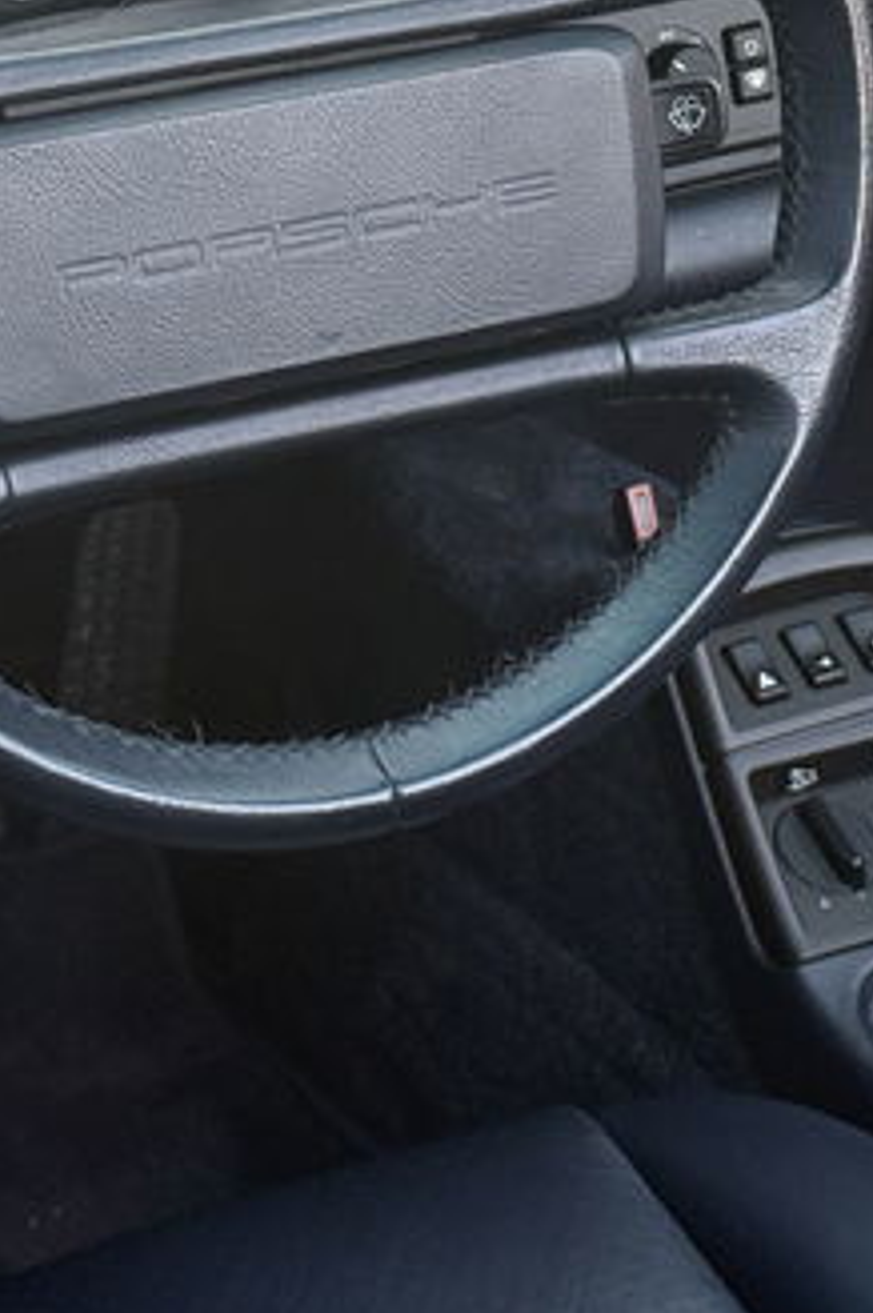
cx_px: 441
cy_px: 208
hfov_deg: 11.7
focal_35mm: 117
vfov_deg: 17.3
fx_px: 4265
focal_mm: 6.76
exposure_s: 1/242
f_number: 1.78
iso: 160
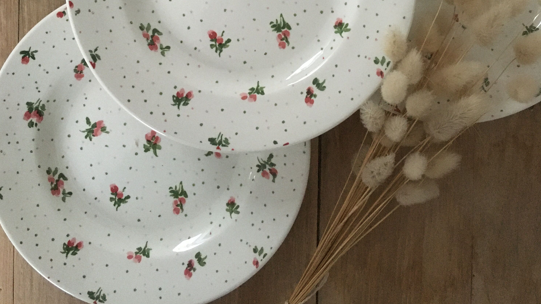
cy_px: -16
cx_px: 266
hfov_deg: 47.4
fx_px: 617
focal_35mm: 43
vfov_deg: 26.0
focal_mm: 4.15
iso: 320
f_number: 2.2
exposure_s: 1/17
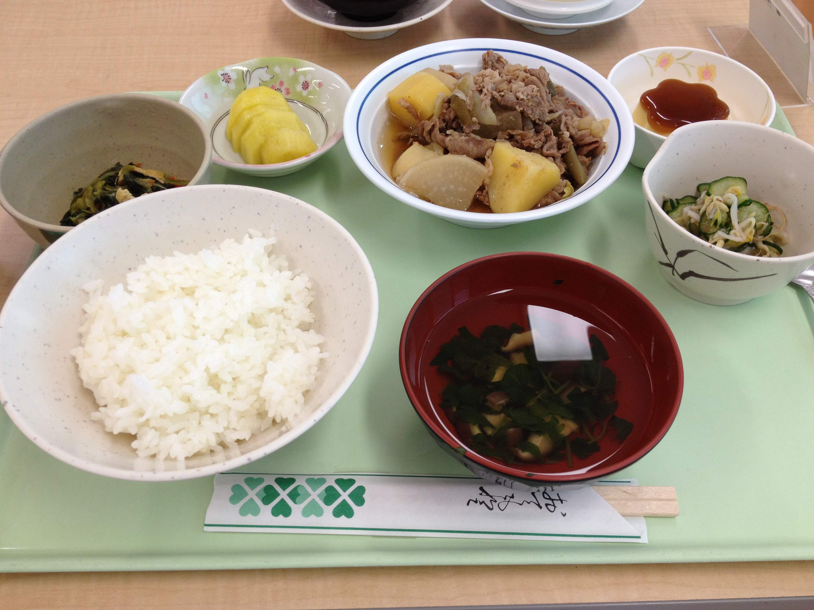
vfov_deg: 40.7
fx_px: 823
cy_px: 305
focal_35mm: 35
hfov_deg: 52.6
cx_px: 407
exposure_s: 1/60
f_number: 2.4
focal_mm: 4.28
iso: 80
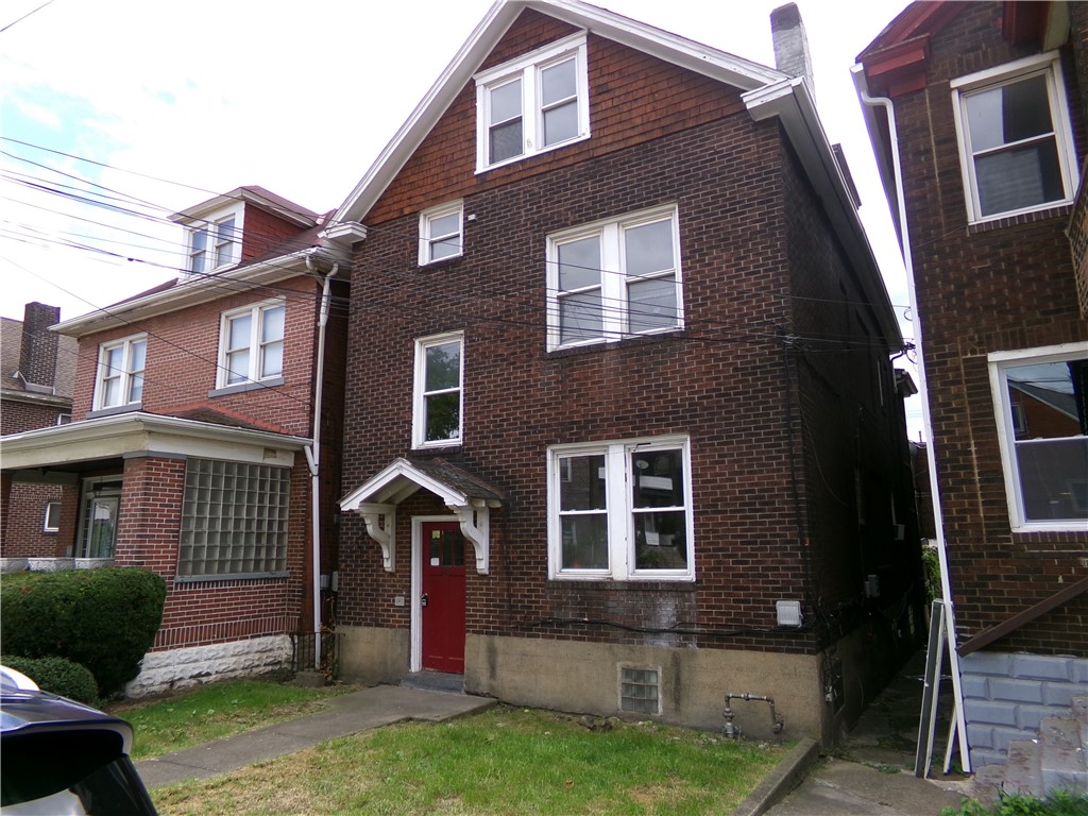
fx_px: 754
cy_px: 408
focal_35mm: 24
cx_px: 544
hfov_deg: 71.6
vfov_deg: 56.8
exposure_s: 1/340
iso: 100
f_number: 3.7
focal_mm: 4.3
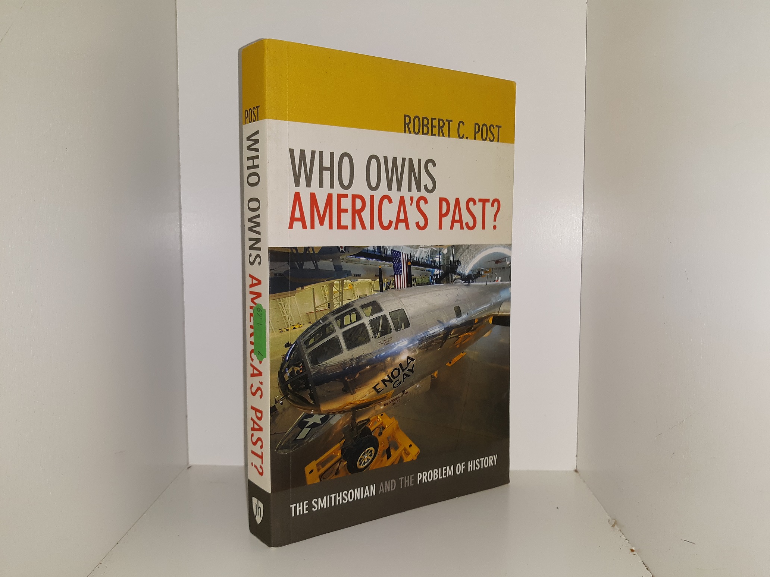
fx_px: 623
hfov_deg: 63.4
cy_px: 288
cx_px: 385
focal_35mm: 28
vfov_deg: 49.7
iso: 40
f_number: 1.7
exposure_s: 1/151
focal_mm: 3.7
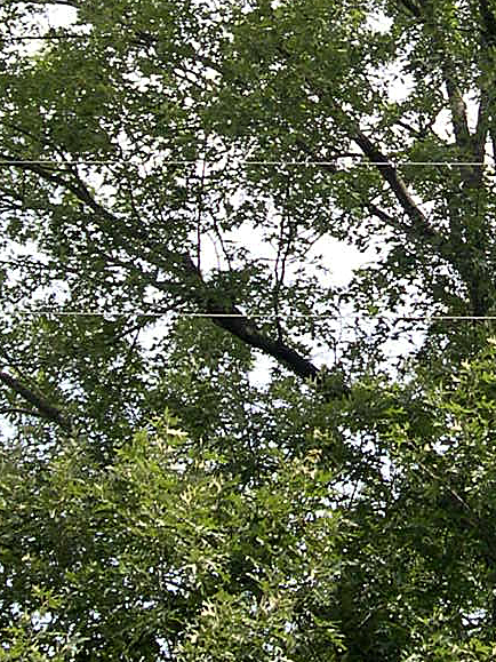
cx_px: 415
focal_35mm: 105
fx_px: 2007
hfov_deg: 14.0
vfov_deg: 18.7
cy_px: 207
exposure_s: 1/498
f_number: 2.8
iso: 100
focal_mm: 8
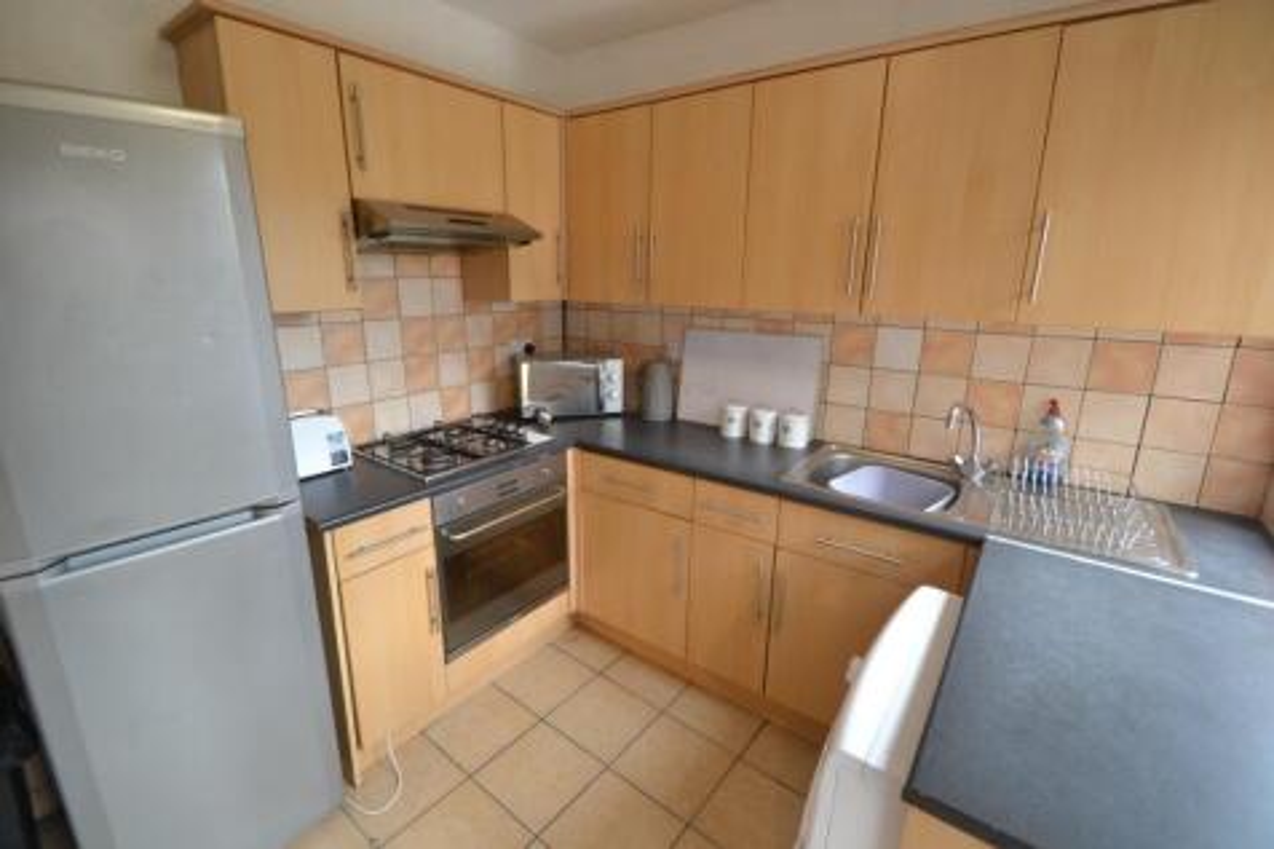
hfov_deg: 100.4
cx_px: 637
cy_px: 424
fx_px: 531
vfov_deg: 77.3
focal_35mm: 15
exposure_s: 1/60
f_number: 3.5
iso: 400
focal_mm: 10
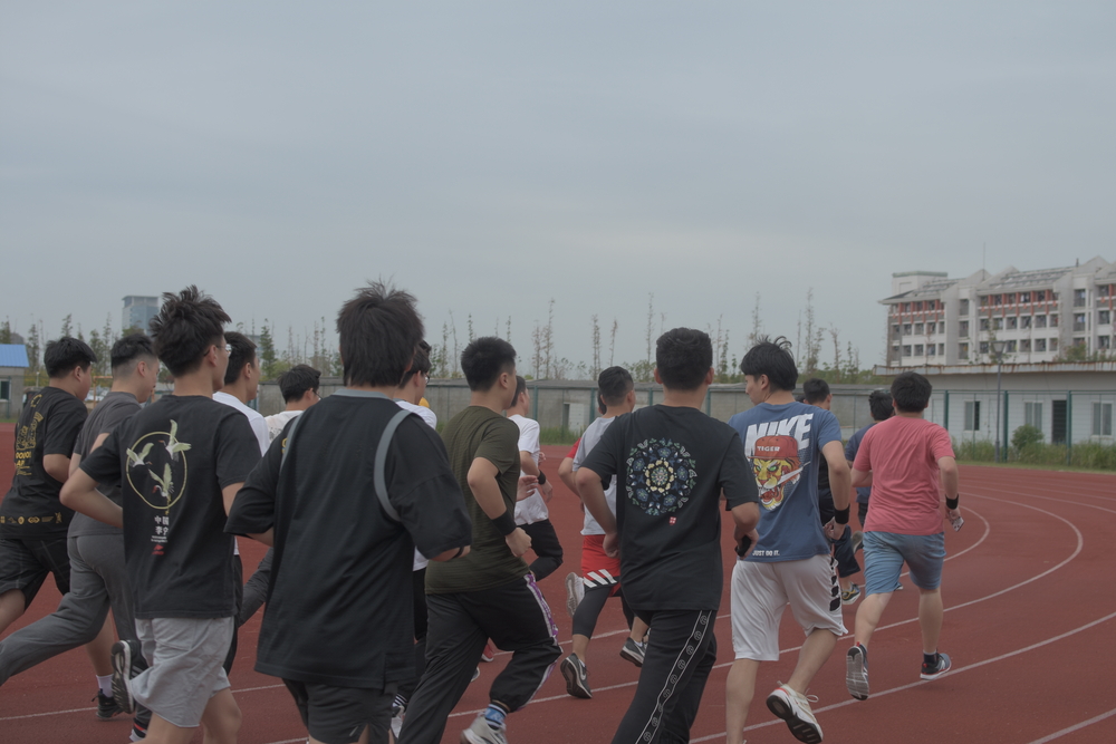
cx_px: 558
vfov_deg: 25.8
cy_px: 372
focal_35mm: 52
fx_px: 1628
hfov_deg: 37.8
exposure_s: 1/500
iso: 100
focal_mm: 35
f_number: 4
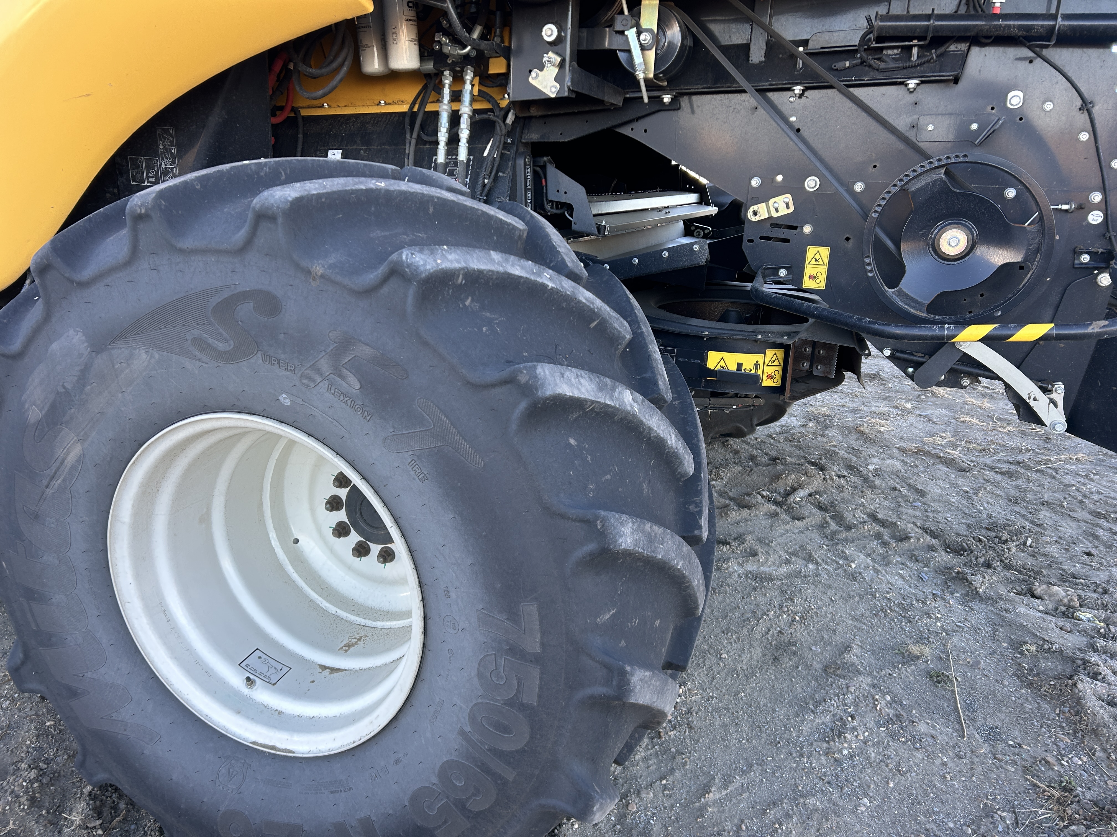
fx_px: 839
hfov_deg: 67.3
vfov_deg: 53.1
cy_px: 418
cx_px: 558
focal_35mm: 26
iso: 40
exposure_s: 1/187
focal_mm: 5.7
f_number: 1.5
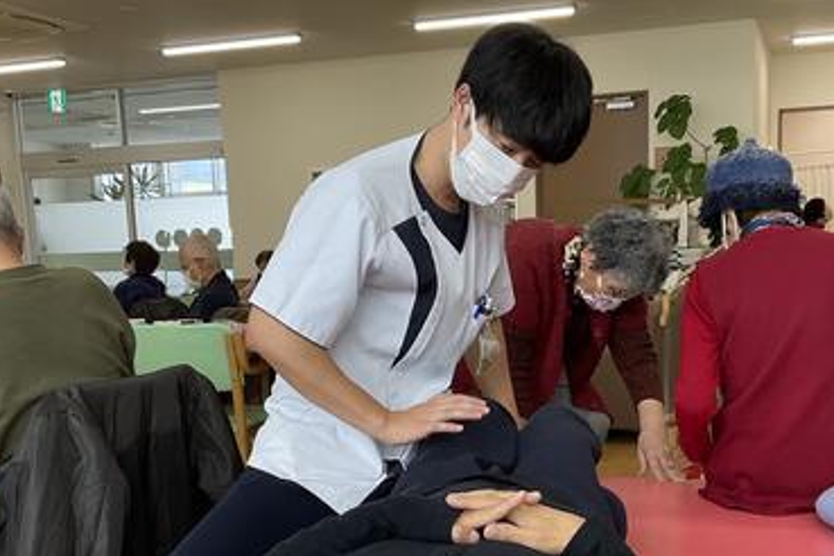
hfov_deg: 40.3
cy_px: 452
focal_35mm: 49
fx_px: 1135
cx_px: 472
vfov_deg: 26.9
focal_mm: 3
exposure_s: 1/120
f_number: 1.8
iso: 50
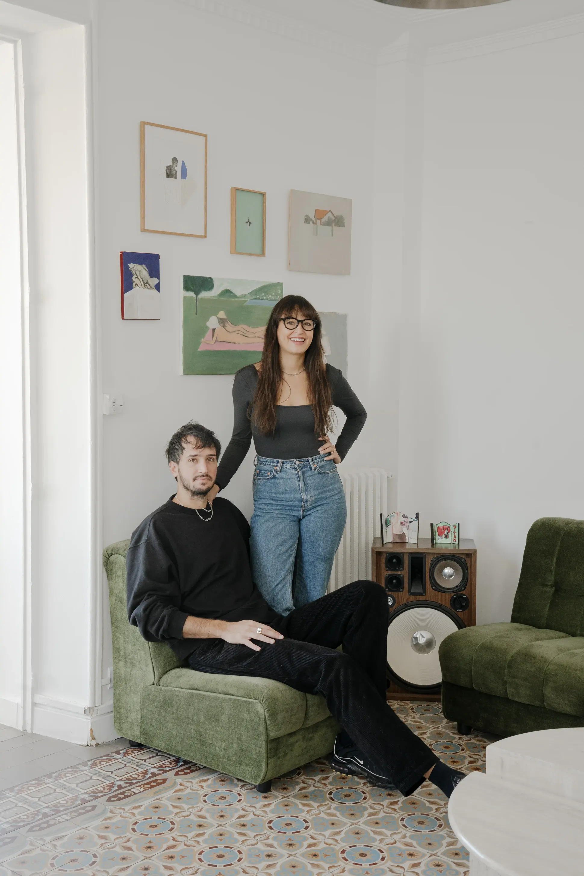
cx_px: 292
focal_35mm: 45
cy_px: 438
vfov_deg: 43.6
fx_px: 1095
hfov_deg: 29.9
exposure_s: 1/25
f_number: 9
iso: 800
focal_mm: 45
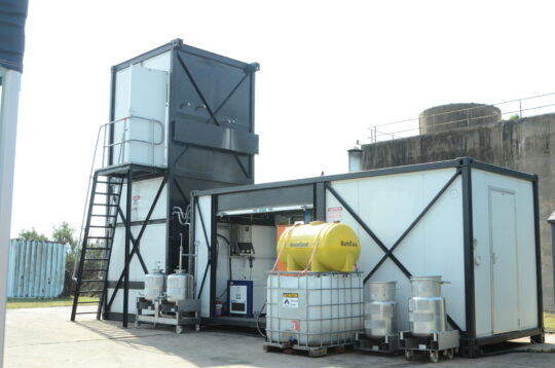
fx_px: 623
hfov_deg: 48.0
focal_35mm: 40
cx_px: 278
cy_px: 184
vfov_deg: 32.9
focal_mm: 27
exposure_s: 1/500
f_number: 7.1
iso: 640
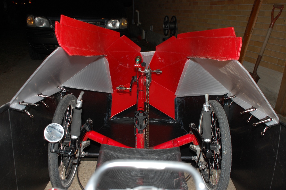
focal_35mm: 32
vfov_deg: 41.6
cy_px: 95
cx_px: 143
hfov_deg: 59.5
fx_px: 250
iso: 400
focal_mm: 21
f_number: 5
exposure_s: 1/60
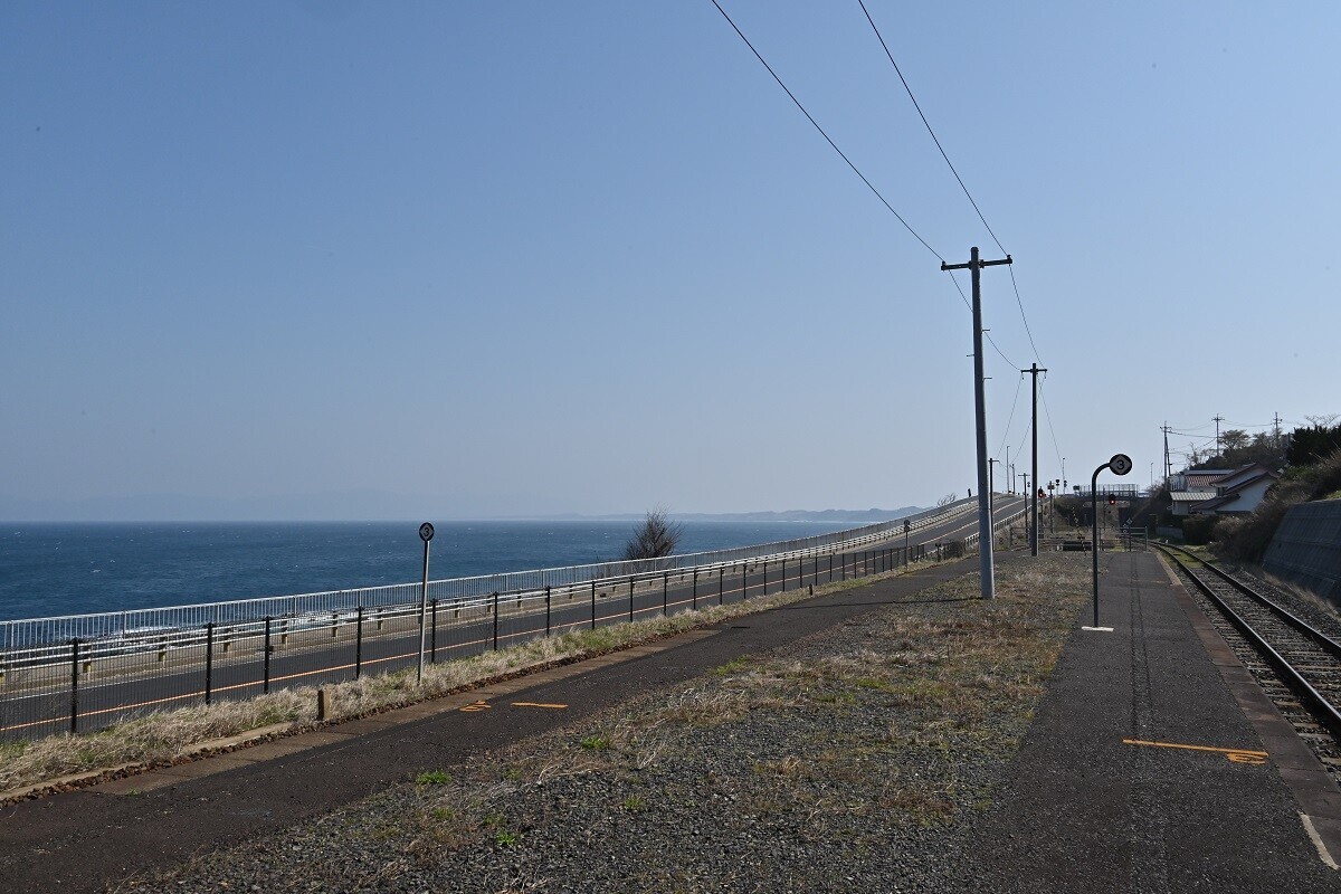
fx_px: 1117
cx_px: 670
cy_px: 447
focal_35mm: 30
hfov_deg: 61.9
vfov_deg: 43.6
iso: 400
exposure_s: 1/500
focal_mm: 30
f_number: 20
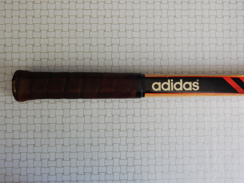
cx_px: 122
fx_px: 254
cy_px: 92
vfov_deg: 39.7
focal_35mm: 36
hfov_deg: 51.4
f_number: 4
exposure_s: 1/15
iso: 400
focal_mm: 6.4
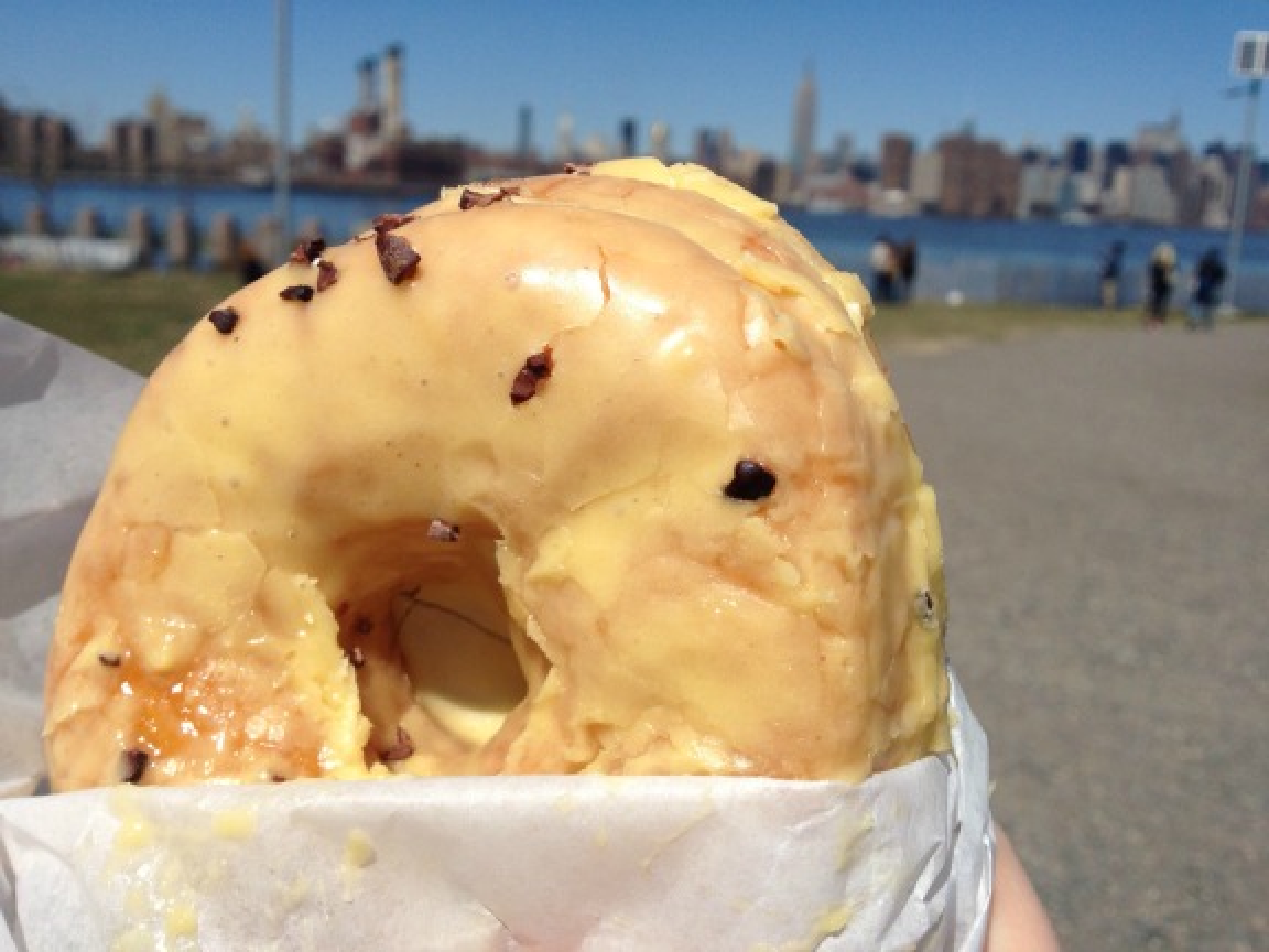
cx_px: 634
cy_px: 476
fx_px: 1283
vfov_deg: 40.7
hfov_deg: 52.6
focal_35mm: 35
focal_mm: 4.28
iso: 50
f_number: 2.4
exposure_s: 1/3690
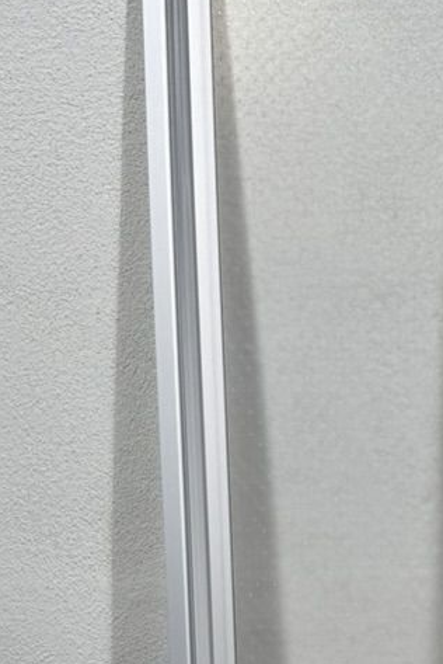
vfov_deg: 17.5
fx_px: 1990
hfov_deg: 12.3
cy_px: 904
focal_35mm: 108
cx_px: 582
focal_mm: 6.76
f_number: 1.78
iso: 64
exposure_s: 1/166
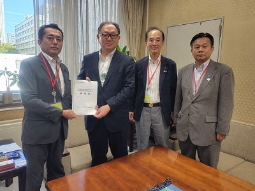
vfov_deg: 58.9
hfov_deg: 73.9
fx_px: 169
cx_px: 128
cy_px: 96
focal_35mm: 23
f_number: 1.9
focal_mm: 5.6
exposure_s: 1/120
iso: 125
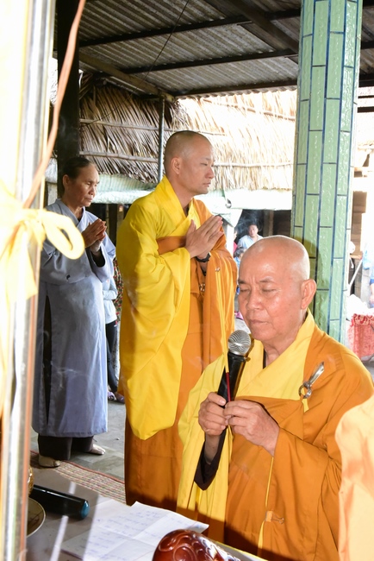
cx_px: 187
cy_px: 280
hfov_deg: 29.3
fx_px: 716
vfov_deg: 42.7
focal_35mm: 46
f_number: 13
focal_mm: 46
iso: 11400
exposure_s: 1/100
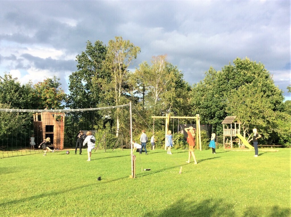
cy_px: 108
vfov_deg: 44.1
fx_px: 269
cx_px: 146
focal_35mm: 32
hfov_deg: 56.9
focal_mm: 3.3
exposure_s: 1/733
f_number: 2.4
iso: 32
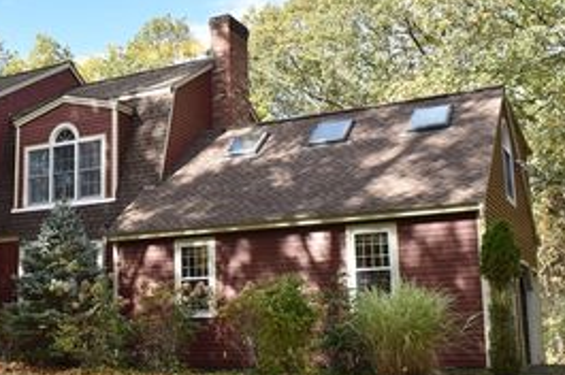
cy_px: 176
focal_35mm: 51
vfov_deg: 26.4
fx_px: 799
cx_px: 126
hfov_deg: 37.7
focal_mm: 18
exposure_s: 1/125
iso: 100
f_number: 6.3
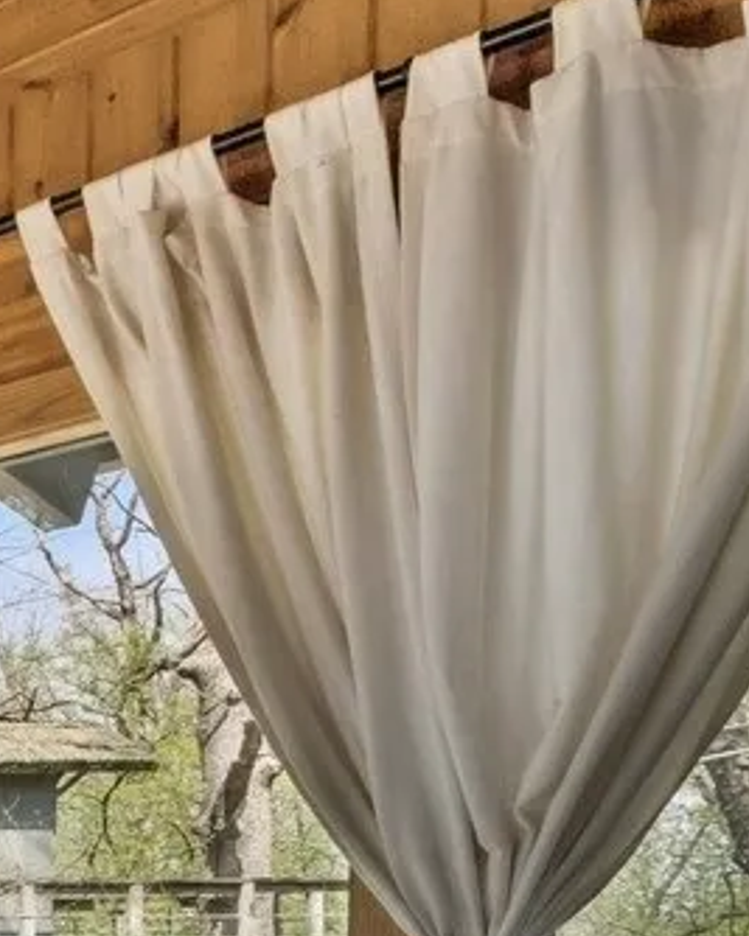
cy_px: 970
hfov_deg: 13.2
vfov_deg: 28.0
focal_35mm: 63
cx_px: -1254
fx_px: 1746
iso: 200
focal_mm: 14
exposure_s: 1/60
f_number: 9.5
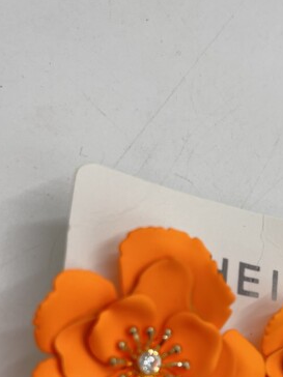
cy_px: 342
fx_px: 600
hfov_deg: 26.0
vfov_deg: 33.1
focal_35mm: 55
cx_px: 235
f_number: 1.6
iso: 40
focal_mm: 5.1
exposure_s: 1/184
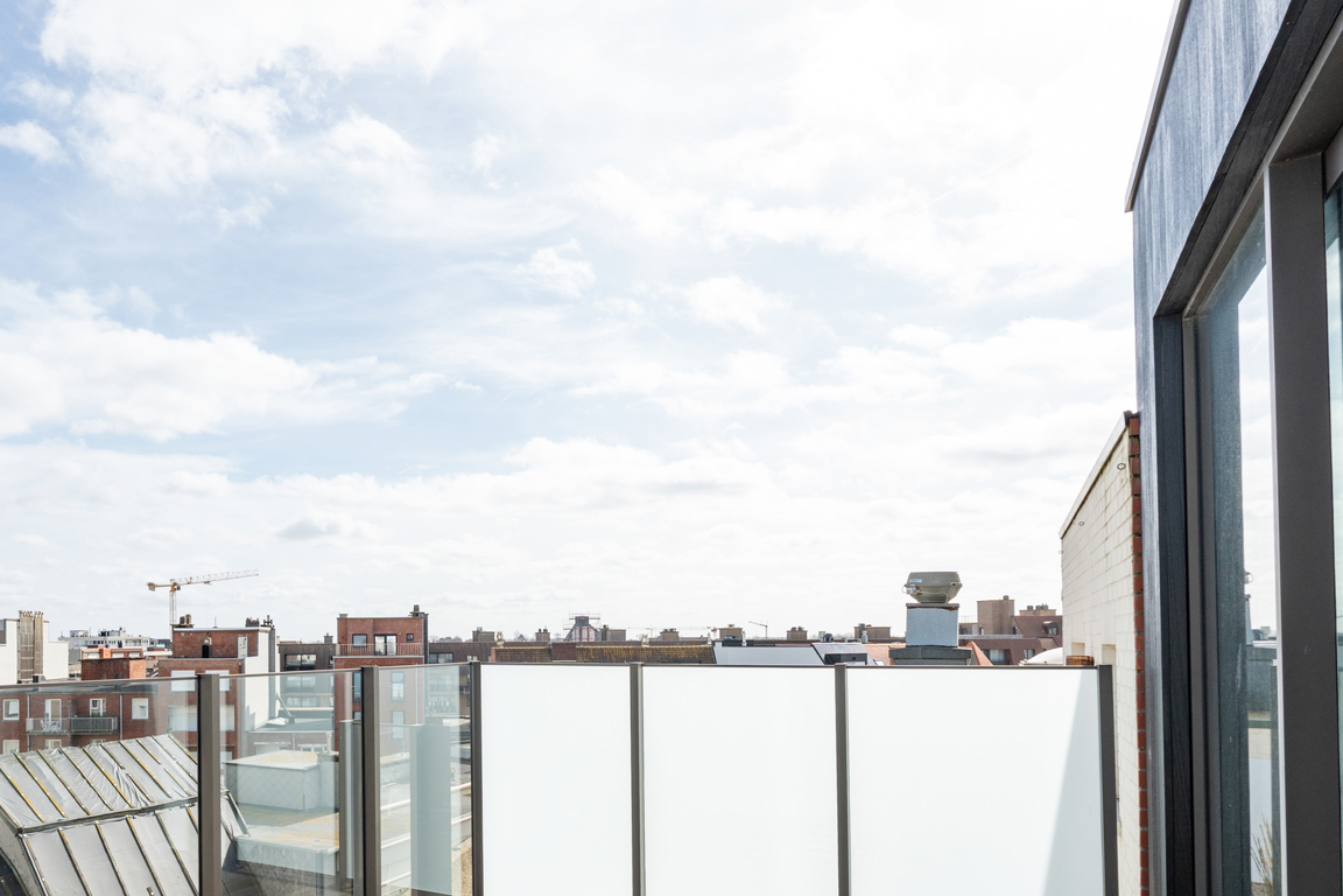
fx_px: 933
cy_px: 623
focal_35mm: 25
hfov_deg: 68.5
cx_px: 396
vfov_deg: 50.0
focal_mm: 16
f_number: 11
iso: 200
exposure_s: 1/200
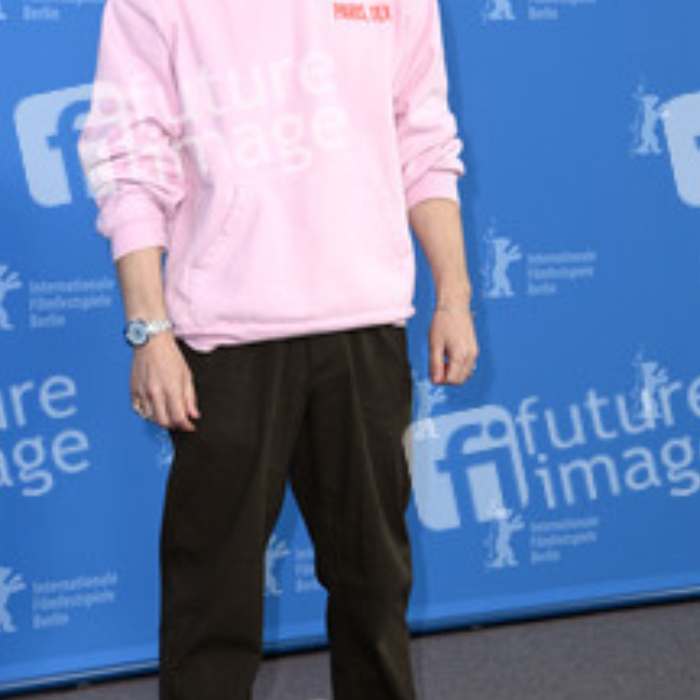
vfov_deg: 15.8
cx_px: 275
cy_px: 292
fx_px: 2517
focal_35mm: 110
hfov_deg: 15.8
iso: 1600
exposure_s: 1/250
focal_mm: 70
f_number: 5.6
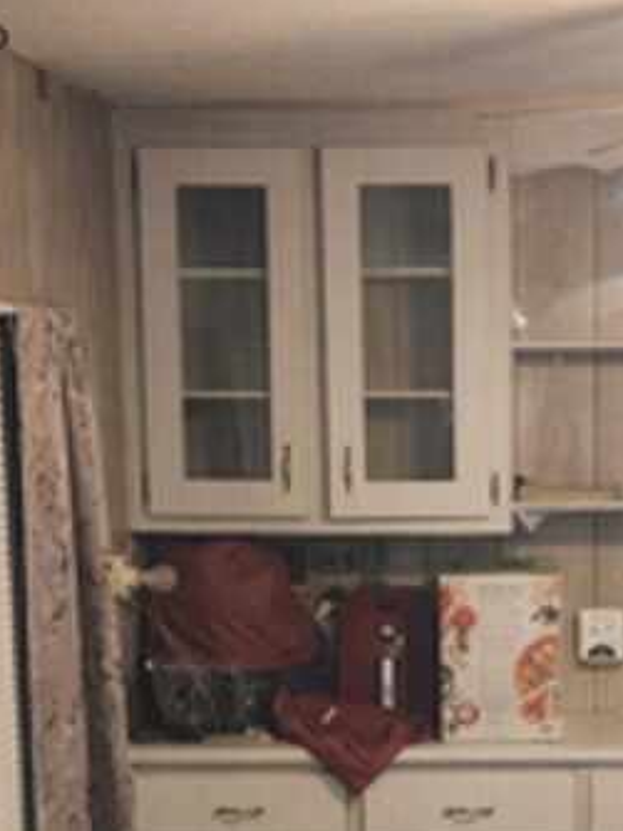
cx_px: 449
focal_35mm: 88
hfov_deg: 16.7
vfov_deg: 21.6
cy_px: 784
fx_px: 2113
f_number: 1.8
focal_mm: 6.4
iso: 500
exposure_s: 1/120
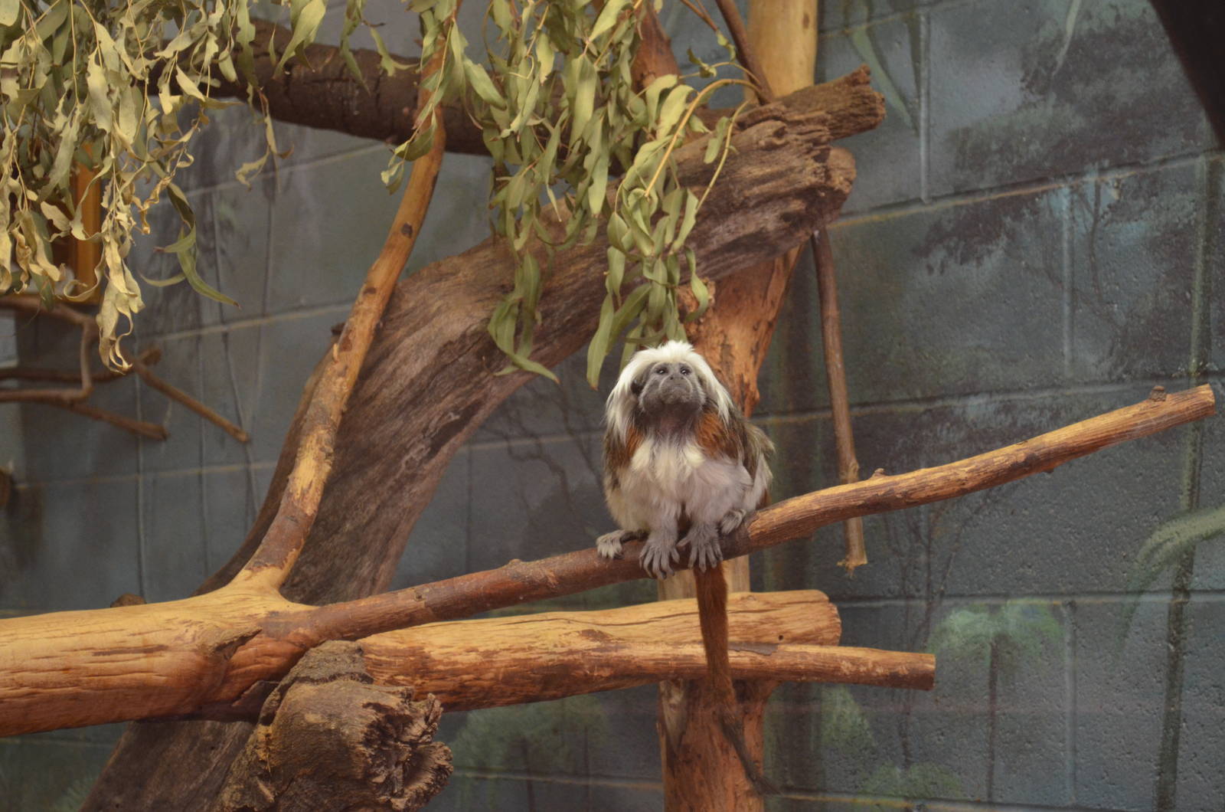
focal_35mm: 82
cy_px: 406
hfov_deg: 24.7
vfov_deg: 16.5
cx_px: 612
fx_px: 2802
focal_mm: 55
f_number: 5.6
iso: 1400
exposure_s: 1/30
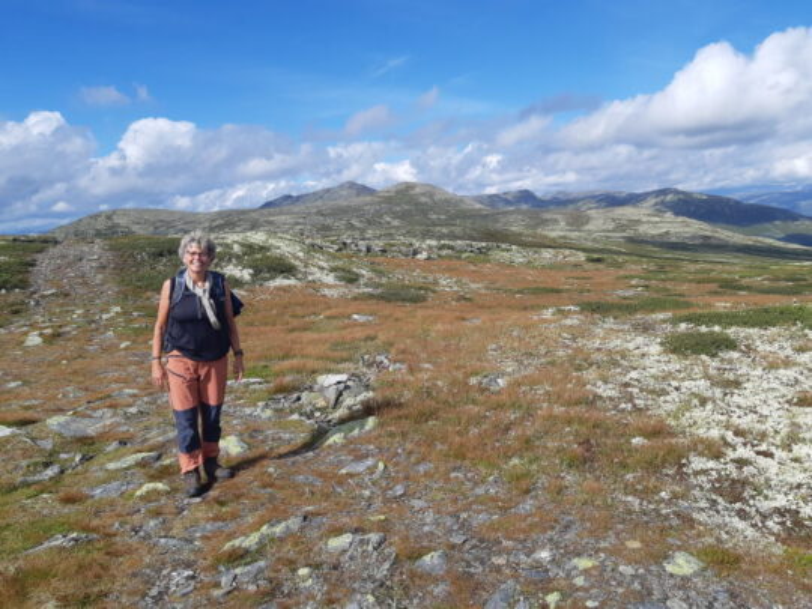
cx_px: 406
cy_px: 304
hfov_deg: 67.3
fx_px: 610
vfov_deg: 53.1
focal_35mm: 26
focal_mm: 3.93
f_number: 1.7
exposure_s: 1/2165
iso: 40
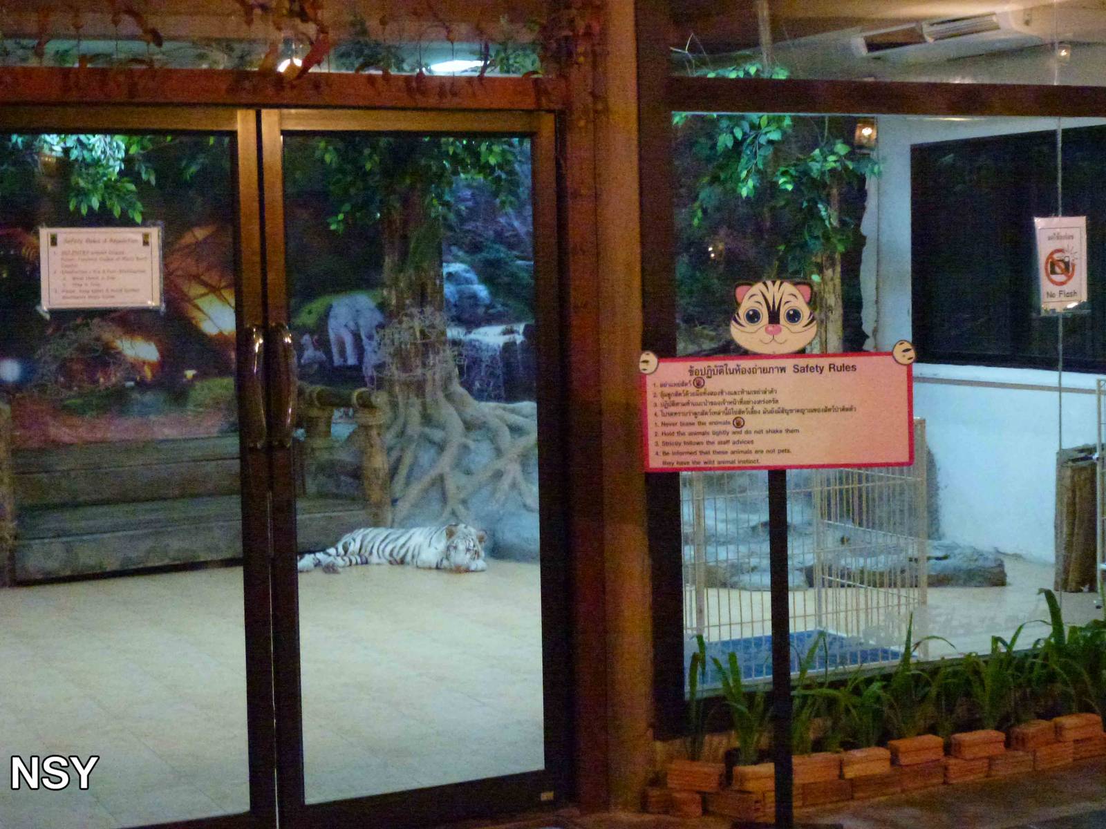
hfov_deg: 31.7
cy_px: 414
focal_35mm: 61
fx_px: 1949
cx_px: 553
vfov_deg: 24.0
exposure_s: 1/15
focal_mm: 10.9
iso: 1600
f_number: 4.5
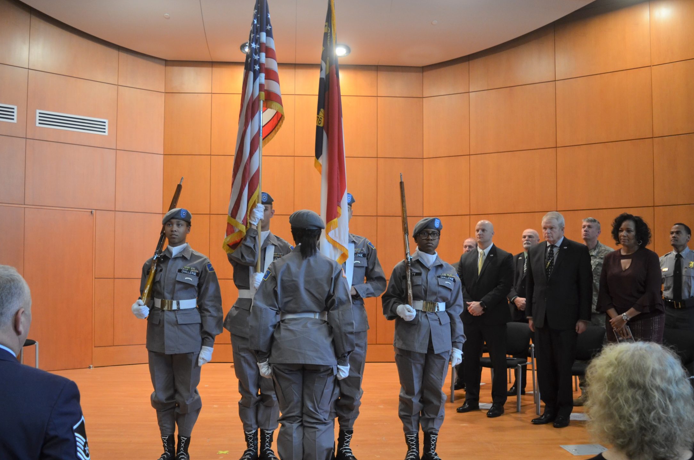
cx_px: 318
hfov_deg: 58.7
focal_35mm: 32
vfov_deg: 40.8
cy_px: 268
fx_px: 616
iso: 800
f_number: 3.5
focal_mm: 18
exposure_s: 1/40
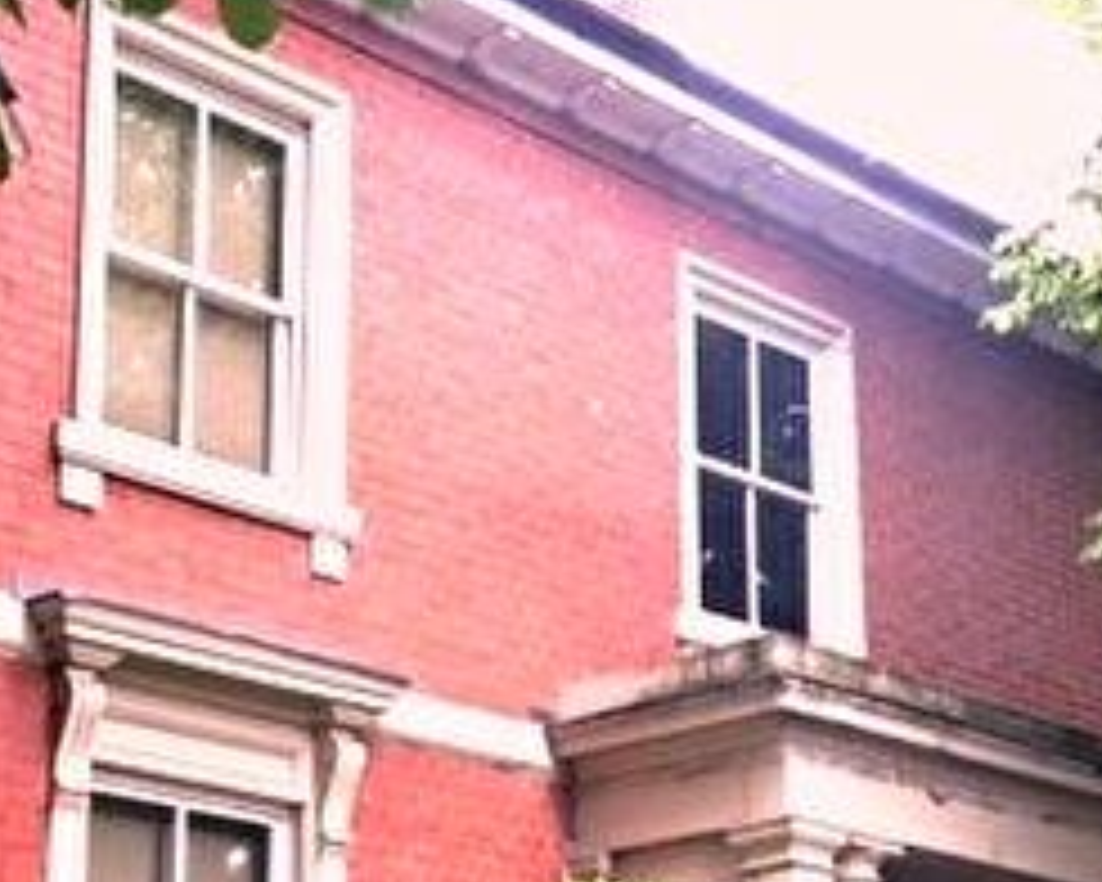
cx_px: 661
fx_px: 2642
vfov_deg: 18.6
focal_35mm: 81
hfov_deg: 23.5
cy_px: 826
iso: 25
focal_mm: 4.15
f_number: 2.2
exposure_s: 1/101
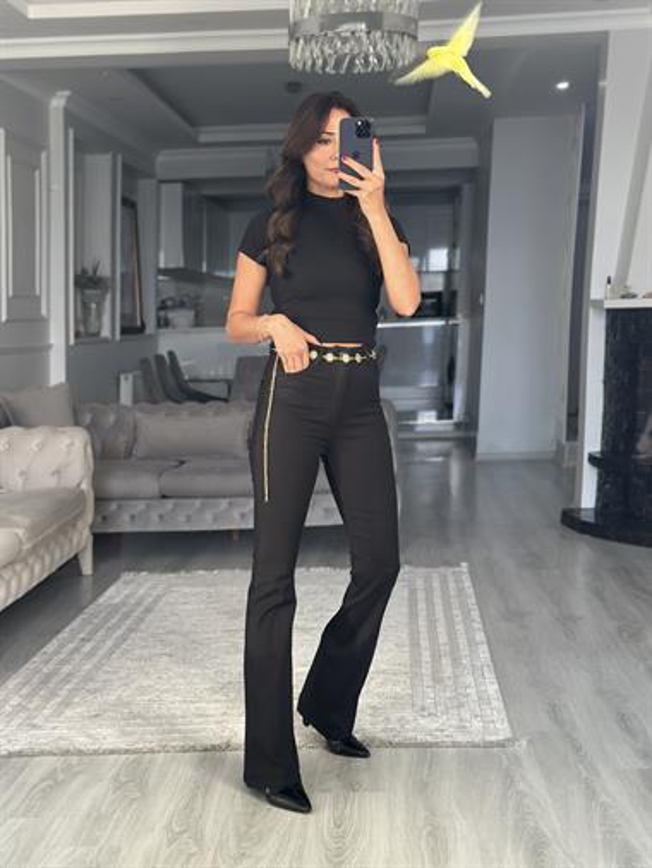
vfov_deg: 39.6
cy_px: 434
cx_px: 326
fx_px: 1204
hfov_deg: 30.3
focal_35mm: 48
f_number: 1.78
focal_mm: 6.86
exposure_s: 1/74
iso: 125
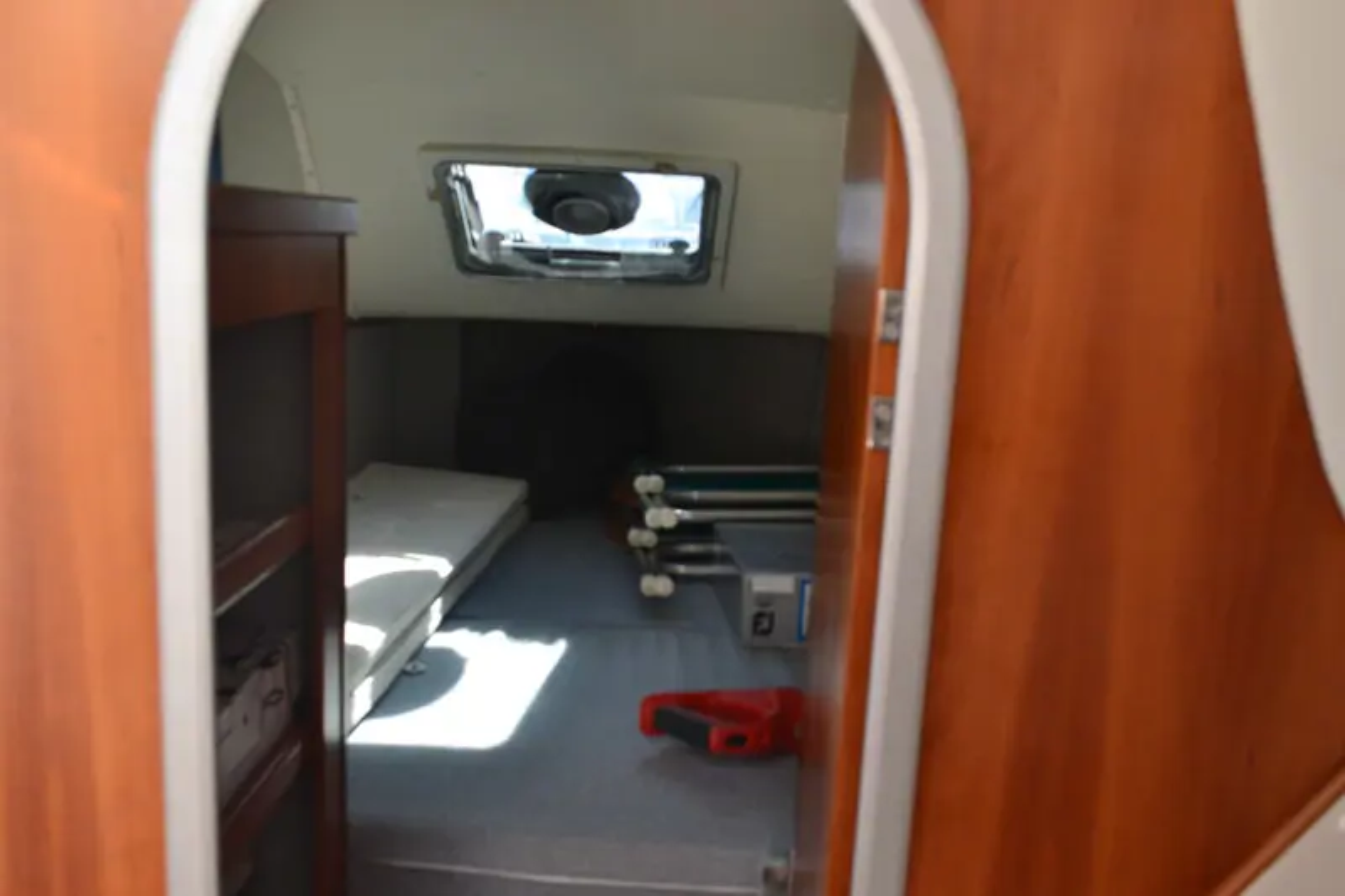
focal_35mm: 30
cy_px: 448
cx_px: 672
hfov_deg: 61.9
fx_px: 1121
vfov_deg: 43.6
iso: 800
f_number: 7.1
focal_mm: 20
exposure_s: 1/60
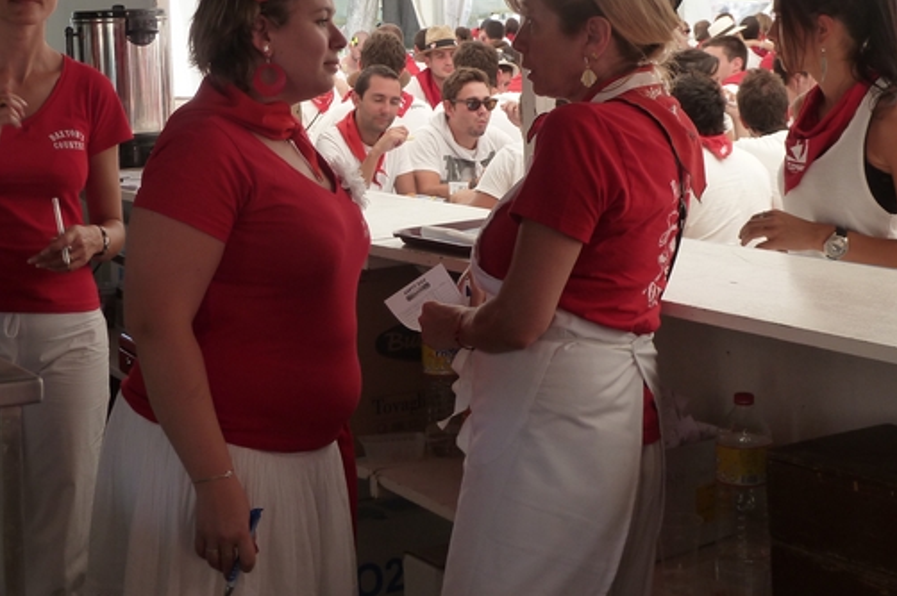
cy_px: 171
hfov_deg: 27.6
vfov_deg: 18.6
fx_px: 1818
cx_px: 343
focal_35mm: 73
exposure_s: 1/60
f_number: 3.9
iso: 125
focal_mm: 9.1
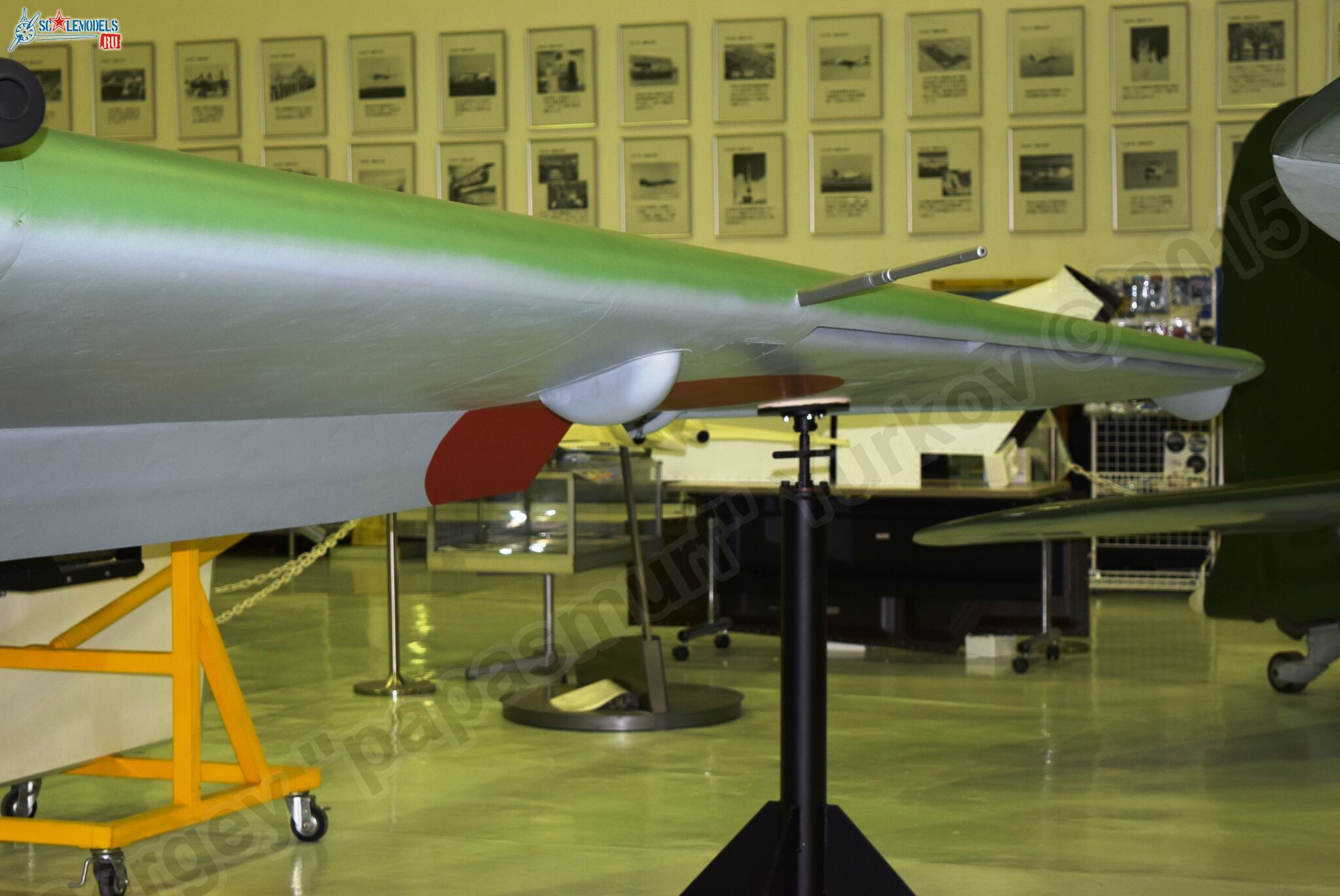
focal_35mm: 82
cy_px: 448
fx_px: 3073
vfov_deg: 16.6
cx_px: 670
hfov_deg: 24.6
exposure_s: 1/80
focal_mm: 55
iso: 800
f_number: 5.6
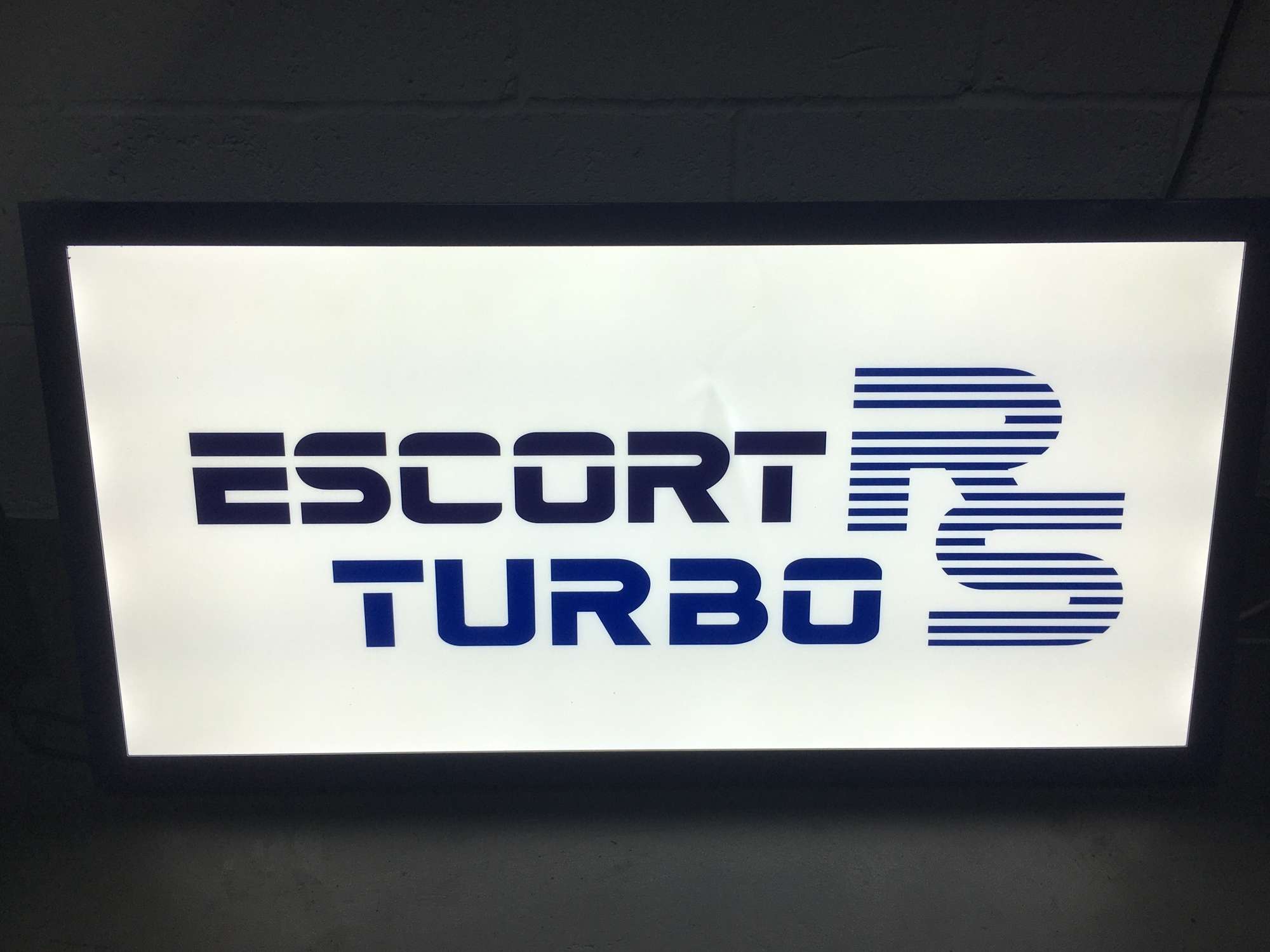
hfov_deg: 61.7
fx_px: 1064
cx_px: 635
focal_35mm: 29
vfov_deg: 48.2
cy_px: 476
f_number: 2.2
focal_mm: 4.15
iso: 25
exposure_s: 1/386
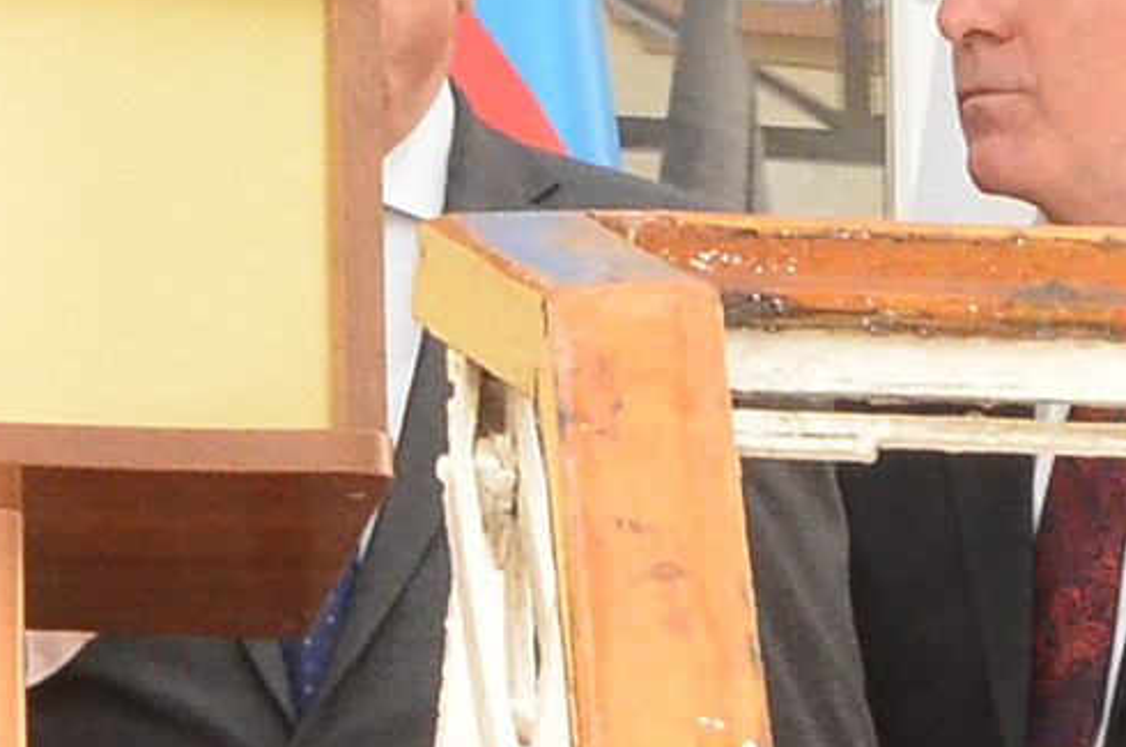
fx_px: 6179
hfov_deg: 10.0
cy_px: -193
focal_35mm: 198
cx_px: -701
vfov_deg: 6.9
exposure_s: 1/200
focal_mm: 35
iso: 2200
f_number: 9
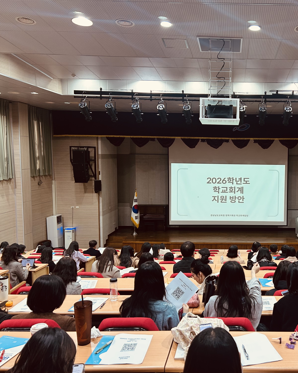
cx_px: 242
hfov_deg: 41.3
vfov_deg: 52.8
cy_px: 186
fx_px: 375
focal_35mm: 34
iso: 125
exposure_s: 1/120
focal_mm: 5.7
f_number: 1.5
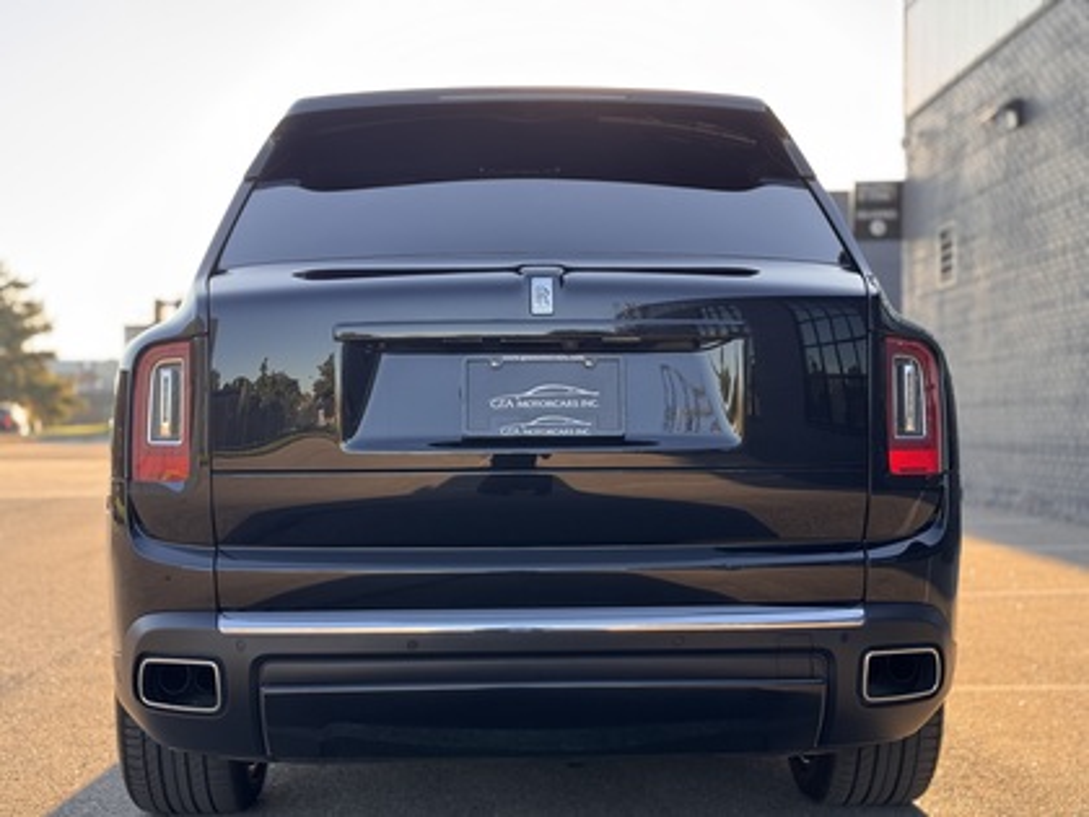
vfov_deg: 30.3
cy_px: 408
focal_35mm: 48
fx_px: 1510
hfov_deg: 39.7
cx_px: 544
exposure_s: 1/204
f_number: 1.78
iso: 64
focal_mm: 6.76
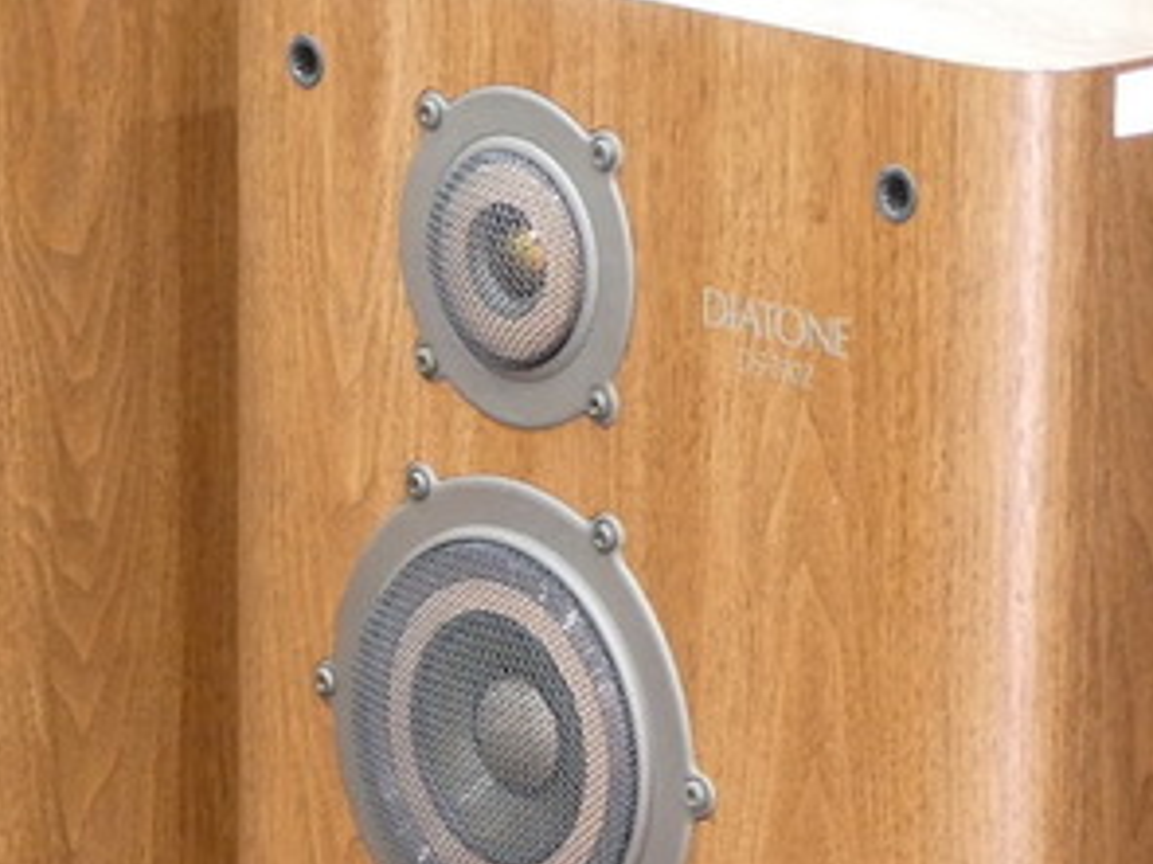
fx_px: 7591
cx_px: 281
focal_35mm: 228
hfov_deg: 8.7
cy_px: 934
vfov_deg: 6.5
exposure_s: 1/3.2
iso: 400
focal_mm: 12.5
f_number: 5.6
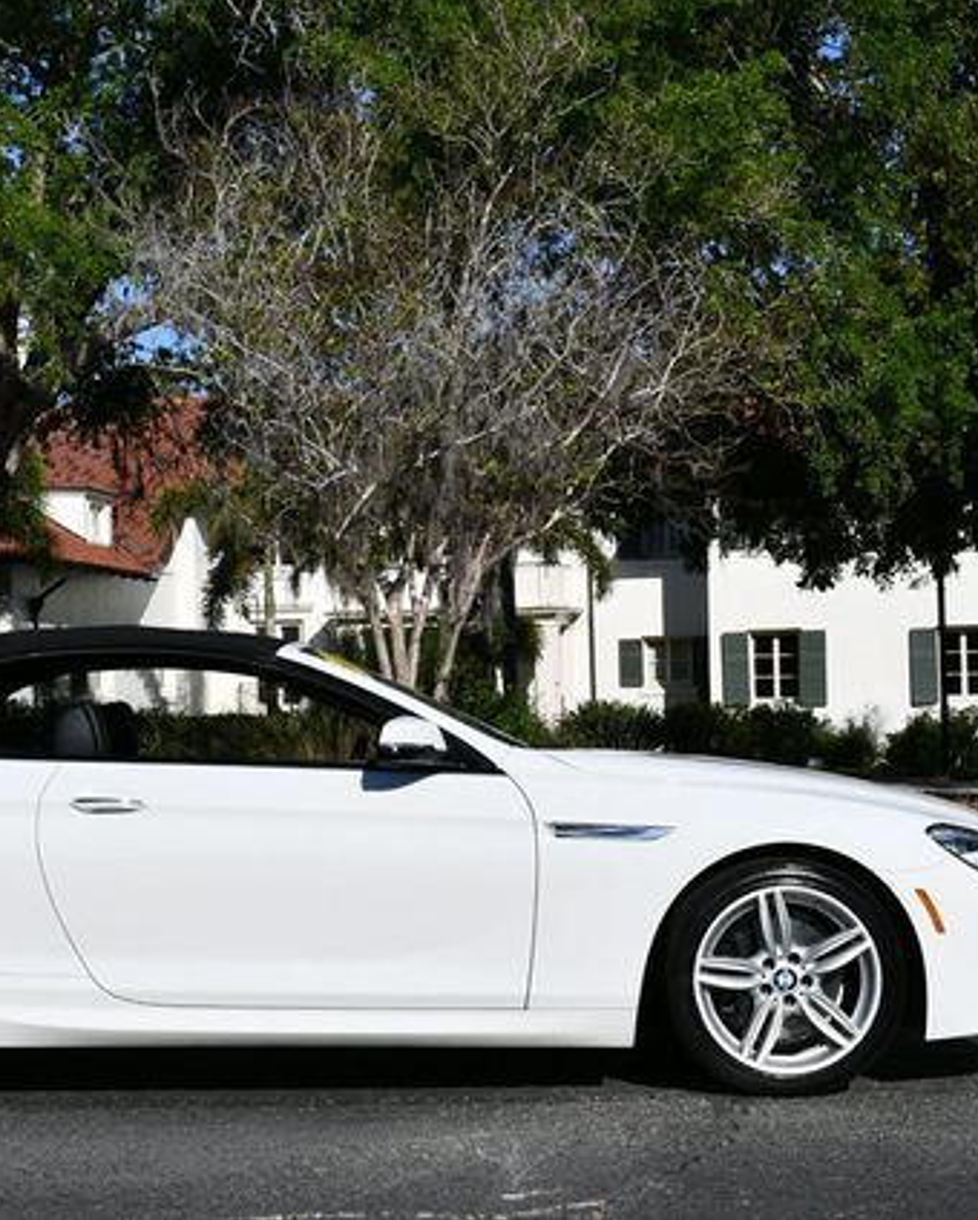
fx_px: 2457
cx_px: 253
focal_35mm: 68
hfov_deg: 22.3
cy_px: 607
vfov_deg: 27.9
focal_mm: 24
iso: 100
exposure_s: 1/320
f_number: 9
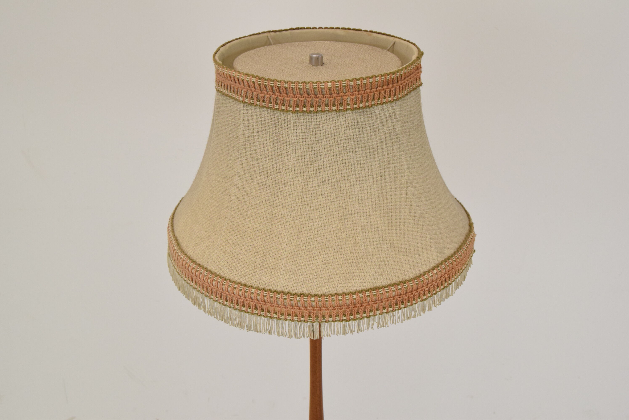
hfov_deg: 42.3
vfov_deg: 29.0
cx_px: 314
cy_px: 210
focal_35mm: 46
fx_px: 813
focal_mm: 31
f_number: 8
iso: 1600
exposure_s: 1/250
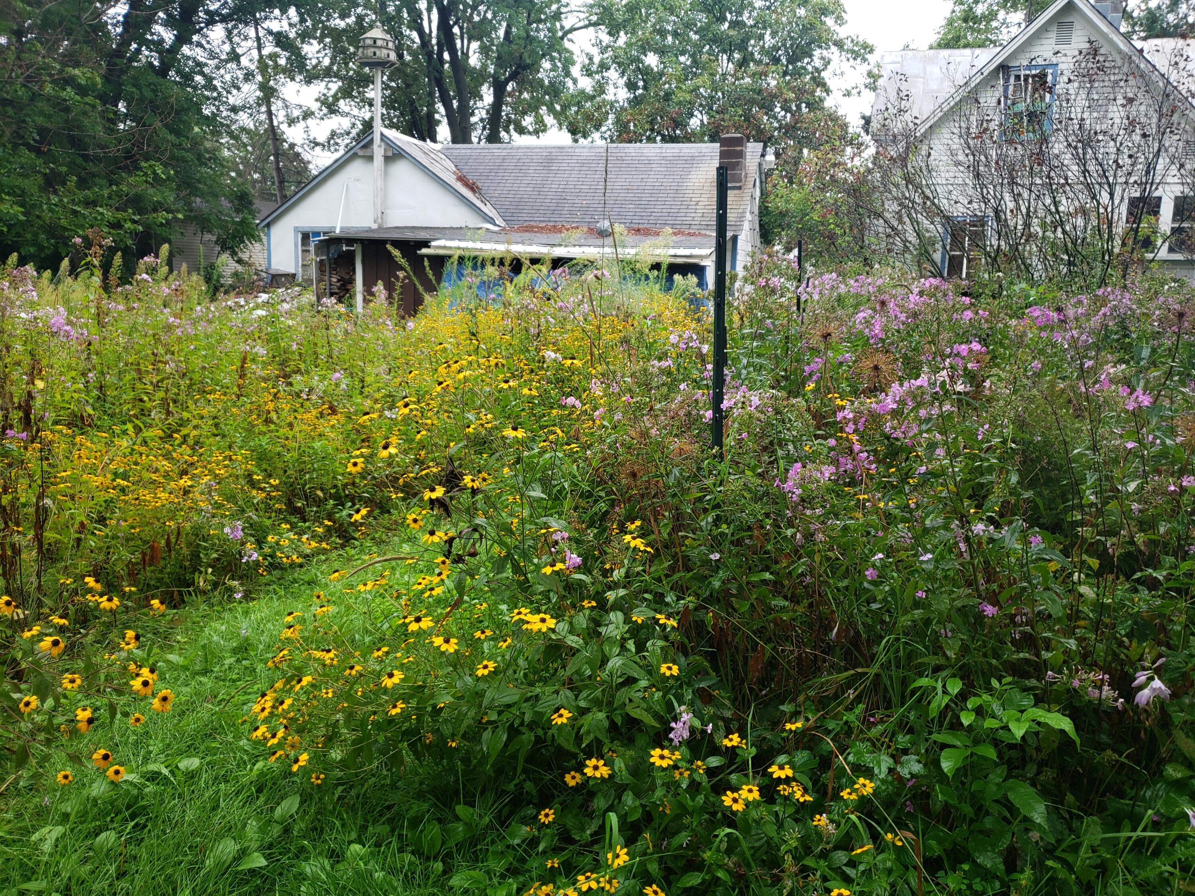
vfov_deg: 53.1
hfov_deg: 67.3
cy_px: 448
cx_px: 598
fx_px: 898
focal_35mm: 26
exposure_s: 1/120
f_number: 2.4
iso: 64
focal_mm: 4.3
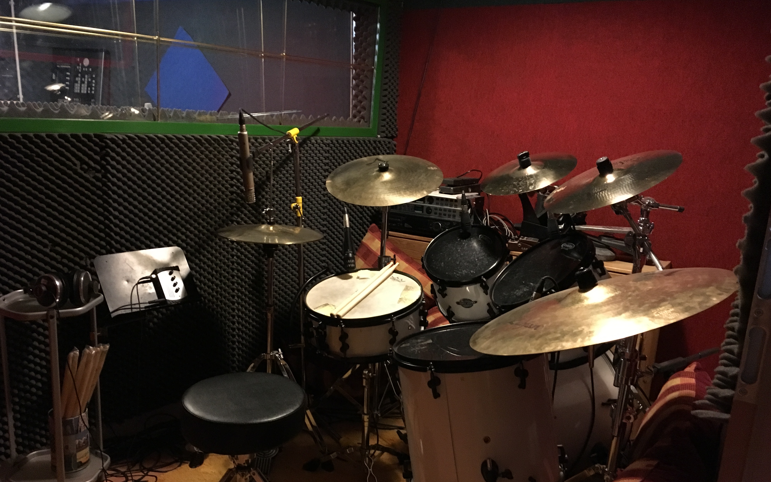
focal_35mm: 31
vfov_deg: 40.5
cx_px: 384
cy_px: 282
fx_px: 651
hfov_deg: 61.2
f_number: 2.2
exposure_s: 1/17
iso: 640
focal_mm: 4.15
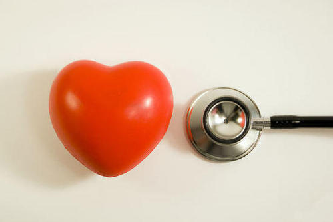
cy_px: 111
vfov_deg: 14.7
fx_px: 860
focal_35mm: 93
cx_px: 166
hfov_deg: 21.9
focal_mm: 62
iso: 100
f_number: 5.6
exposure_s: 1/80
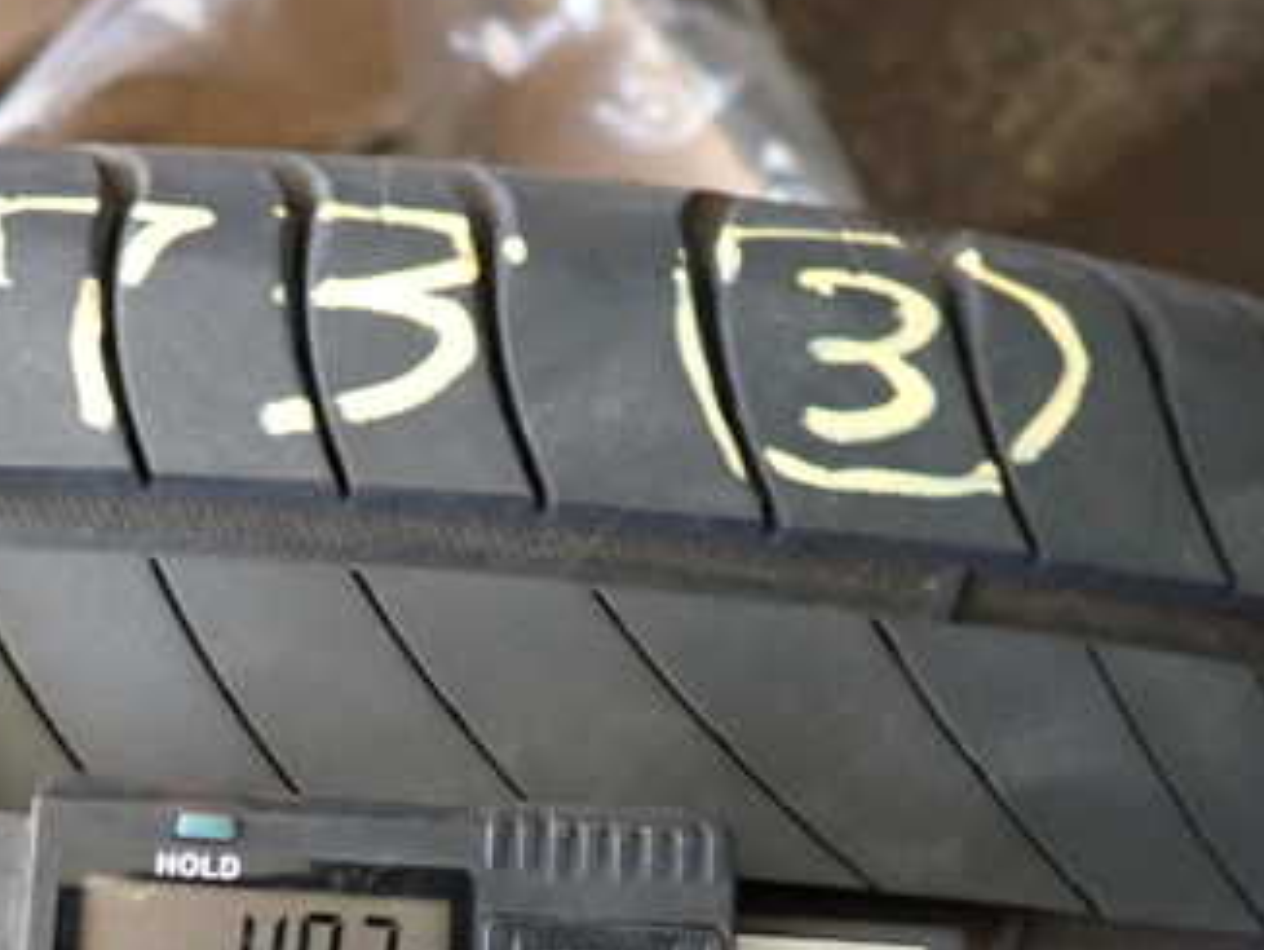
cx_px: 233
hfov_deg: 39.4
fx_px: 1681
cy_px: 779
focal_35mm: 46
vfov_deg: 30.7
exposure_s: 1/30
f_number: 2
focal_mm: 4.5
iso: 200
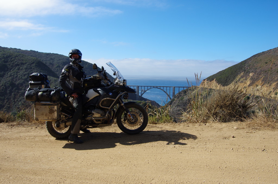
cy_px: 92
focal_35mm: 27
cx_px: 139
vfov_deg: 47.7
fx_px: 208
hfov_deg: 67.5
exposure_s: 1/250
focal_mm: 18
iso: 100
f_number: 7.1
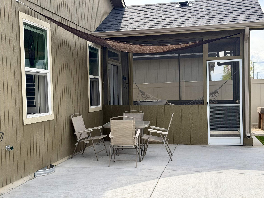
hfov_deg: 39.7
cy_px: 99
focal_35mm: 48
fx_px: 366
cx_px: 132
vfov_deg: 30.3
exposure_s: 1/2762
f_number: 1.78
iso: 80
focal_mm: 6.76
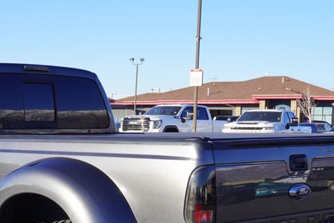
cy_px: 211
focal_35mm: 80
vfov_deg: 16.8
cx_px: 71
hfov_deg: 25.0
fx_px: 742
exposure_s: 1/100
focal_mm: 27
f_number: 8
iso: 100
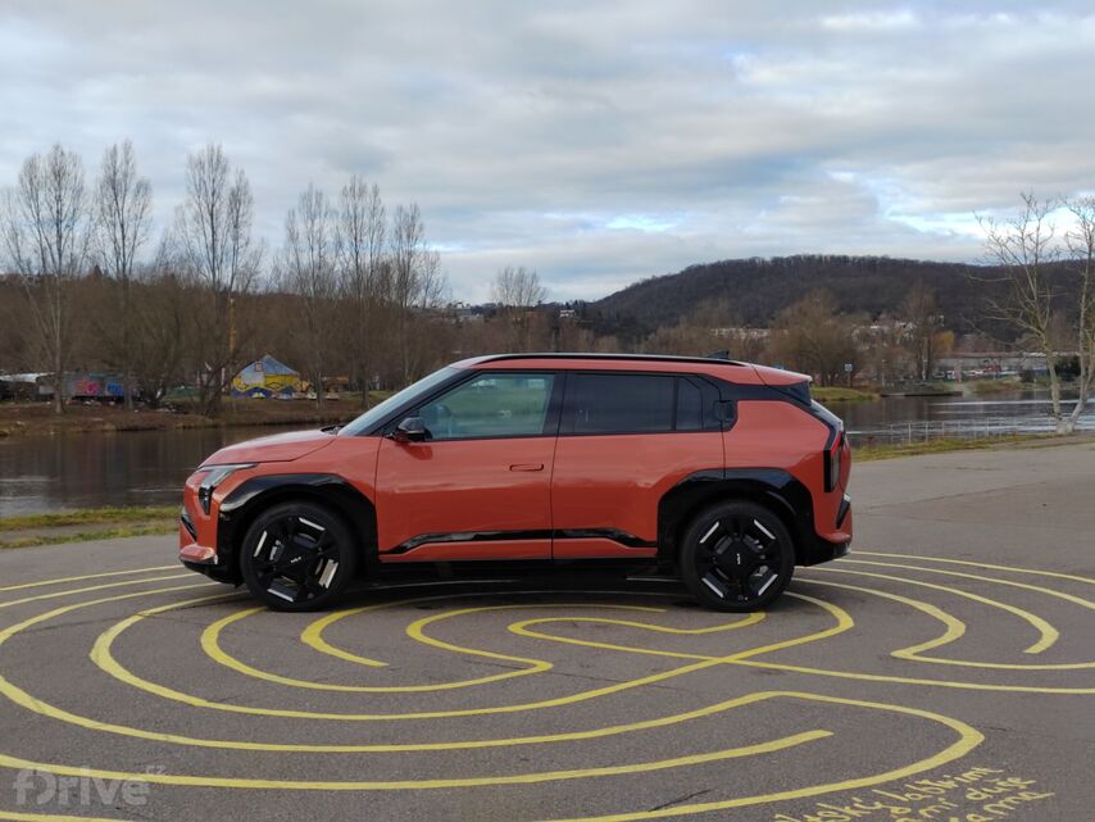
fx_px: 1709
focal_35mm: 54
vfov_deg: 27.0
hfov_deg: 35.5
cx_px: 548
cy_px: 411
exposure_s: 1/440
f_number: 1.9
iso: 100
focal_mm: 5.52
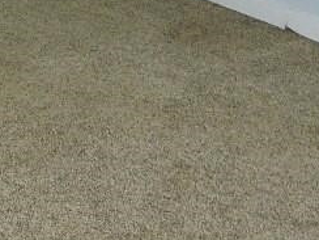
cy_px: -104
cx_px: -46
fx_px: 968
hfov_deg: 17.9
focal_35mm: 105
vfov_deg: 13.4
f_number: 3.1
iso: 200
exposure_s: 1/30
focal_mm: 4.5
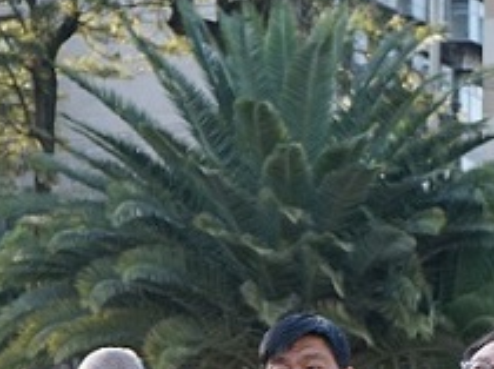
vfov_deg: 9.5
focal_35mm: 154
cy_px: 422
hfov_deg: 12.5
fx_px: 2195
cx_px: 630
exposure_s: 1/160
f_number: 4.5
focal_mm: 48
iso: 160
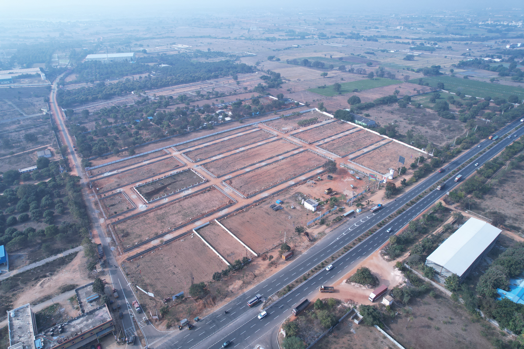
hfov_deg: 78.6
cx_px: 262
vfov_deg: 57.2
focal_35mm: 22
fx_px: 320
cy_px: 174
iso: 100
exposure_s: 1/1250
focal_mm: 8.38
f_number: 2.8
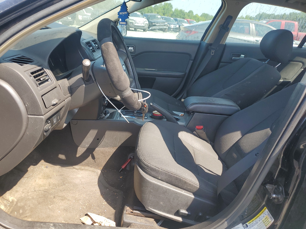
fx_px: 230
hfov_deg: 67.3
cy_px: 114
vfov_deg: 53.1
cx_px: 153
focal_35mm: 26
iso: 50
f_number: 1.5
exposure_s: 1/667
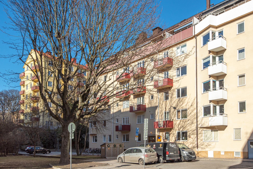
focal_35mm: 30
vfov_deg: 43.6
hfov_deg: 61.9
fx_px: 211
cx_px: 126
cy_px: 84
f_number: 8
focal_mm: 30
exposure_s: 1/640
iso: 400
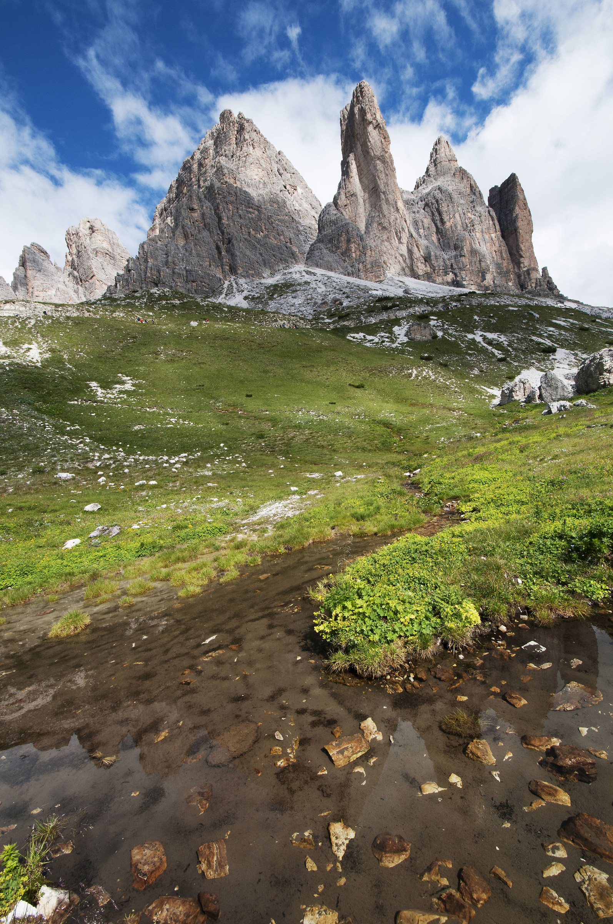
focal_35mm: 15
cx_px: 306
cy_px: 462
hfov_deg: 77.2
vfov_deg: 100.5
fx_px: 384
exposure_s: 1/250
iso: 200
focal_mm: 10
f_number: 11
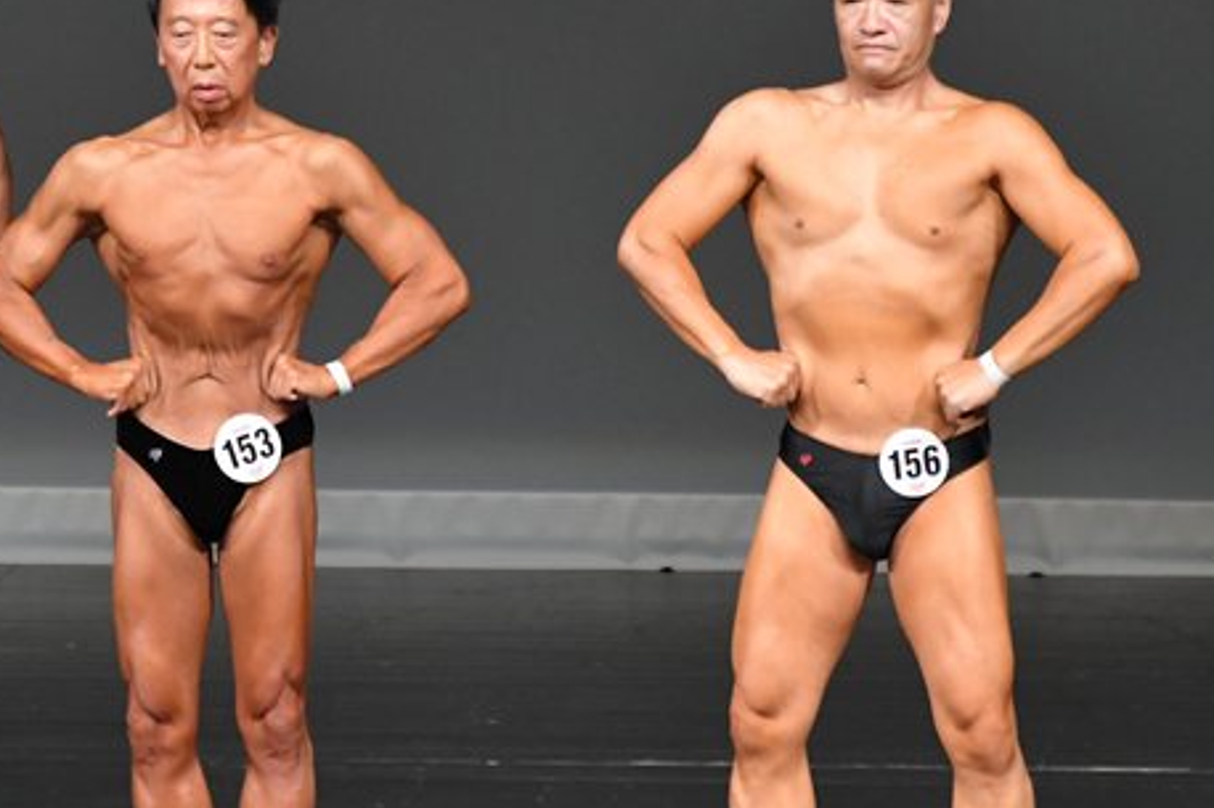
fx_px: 19686
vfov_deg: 2.4
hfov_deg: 3.5
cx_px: 457
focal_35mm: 584
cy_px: 413
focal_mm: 230
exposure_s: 1/400
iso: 4000
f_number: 5.6
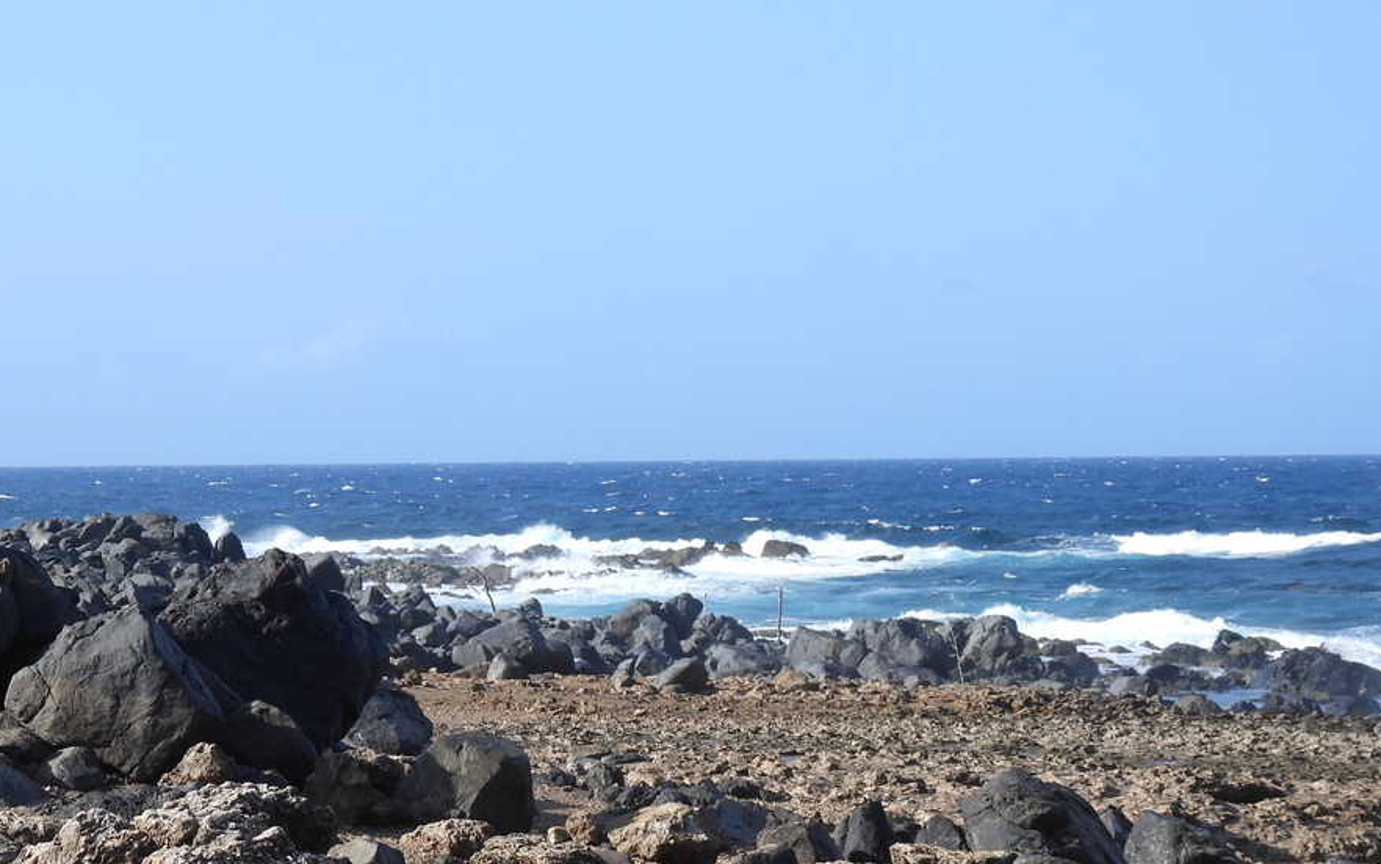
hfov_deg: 16.9
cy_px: 715
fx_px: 4631
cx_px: 402
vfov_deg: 10.6
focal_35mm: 123
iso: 100
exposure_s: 1/800
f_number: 3.5
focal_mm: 14.3
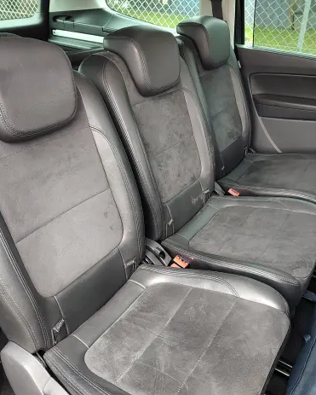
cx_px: 175
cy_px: 191
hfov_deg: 47.1
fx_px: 362
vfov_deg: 57.1
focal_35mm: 31
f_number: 1.8
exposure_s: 1/50
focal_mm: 5.56
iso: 497
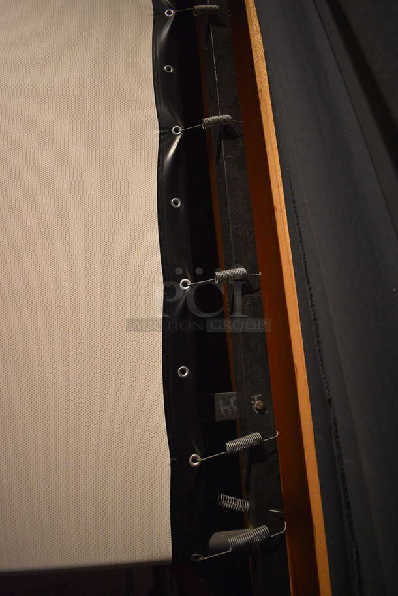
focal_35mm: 27
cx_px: 199
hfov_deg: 48.0
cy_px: 298
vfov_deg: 67.3
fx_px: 447
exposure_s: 1/20
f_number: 3.5
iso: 3200
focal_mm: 18
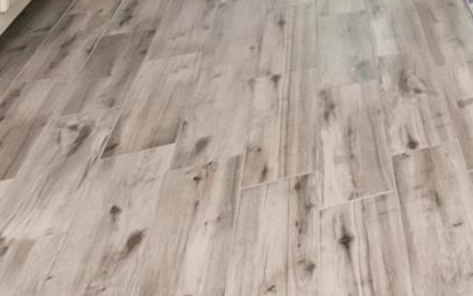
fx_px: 761
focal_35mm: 59
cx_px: 762
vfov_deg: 18.3
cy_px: -206
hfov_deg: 24.2
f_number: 13
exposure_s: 1/200
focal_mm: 10
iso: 1600
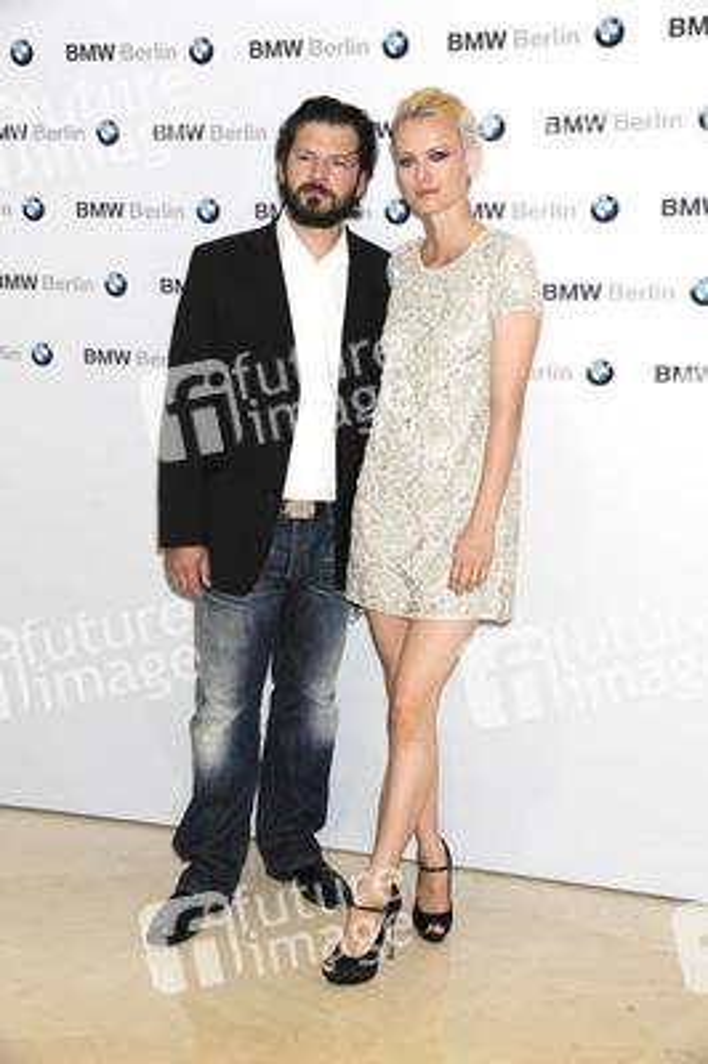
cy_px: 532
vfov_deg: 41.1
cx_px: 354
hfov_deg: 28.0
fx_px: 1418
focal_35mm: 48
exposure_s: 1/160
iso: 1000
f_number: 5.6
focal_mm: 48
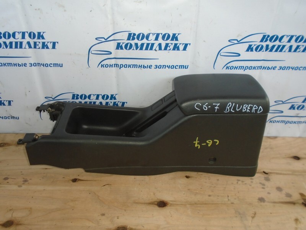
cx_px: 153
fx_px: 230
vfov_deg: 53.1
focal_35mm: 26
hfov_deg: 67.3
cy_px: 115
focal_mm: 4.6
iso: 200
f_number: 3.2
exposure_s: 1/30
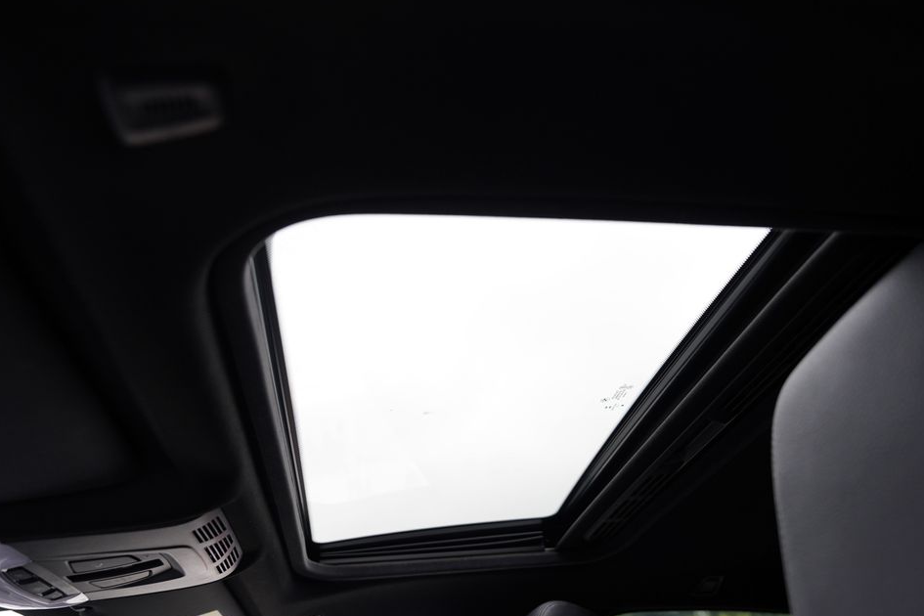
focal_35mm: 26
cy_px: 323
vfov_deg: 49.5
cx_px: 492
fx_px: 667
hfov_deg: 69.3
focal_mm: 24
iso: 640
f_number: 4
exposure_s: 1/160
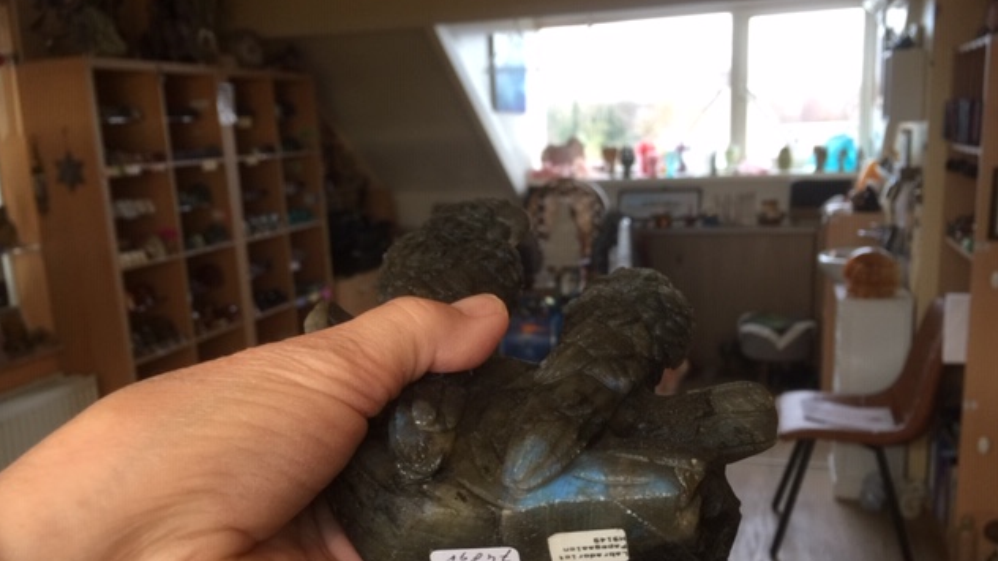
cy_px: 318
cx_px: 496
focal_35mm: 32
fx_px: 847
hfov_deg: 61.0
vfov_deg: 36.6
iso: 50
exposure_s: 1/33
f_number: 2.2
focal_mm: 4.15
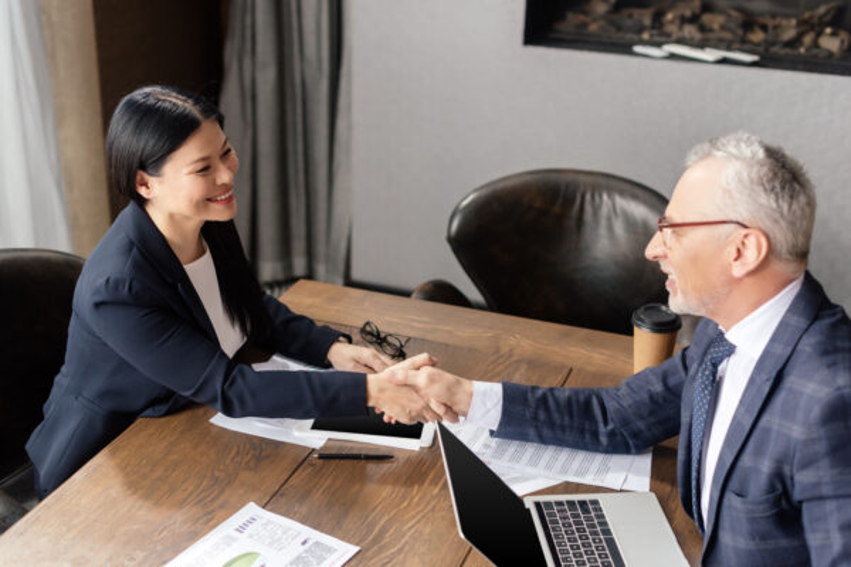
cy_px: 284
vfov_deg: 27.0
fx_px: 1182
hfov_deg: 39.6
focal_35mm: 50
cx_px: 426
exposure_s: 1/200
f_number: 2.8
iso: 160
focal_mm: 50
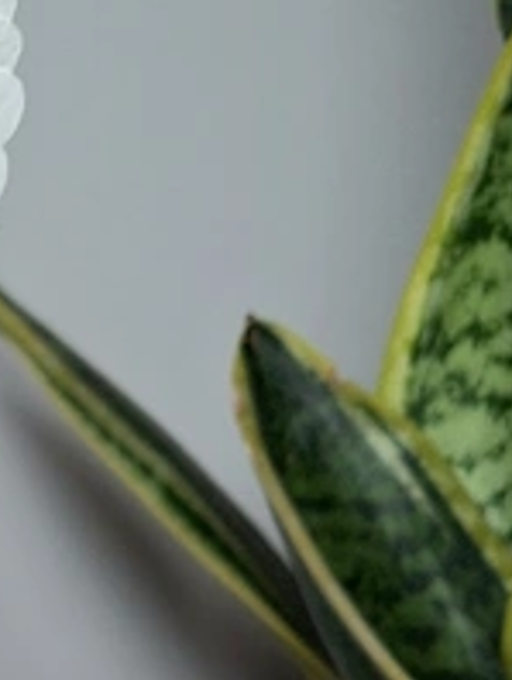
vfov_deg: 17.1
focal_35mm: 102
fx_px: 2007
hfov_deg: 12.7
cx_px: -512
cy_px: 1072
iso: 40
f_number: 1.8
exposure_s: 1/200
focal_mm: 5.54
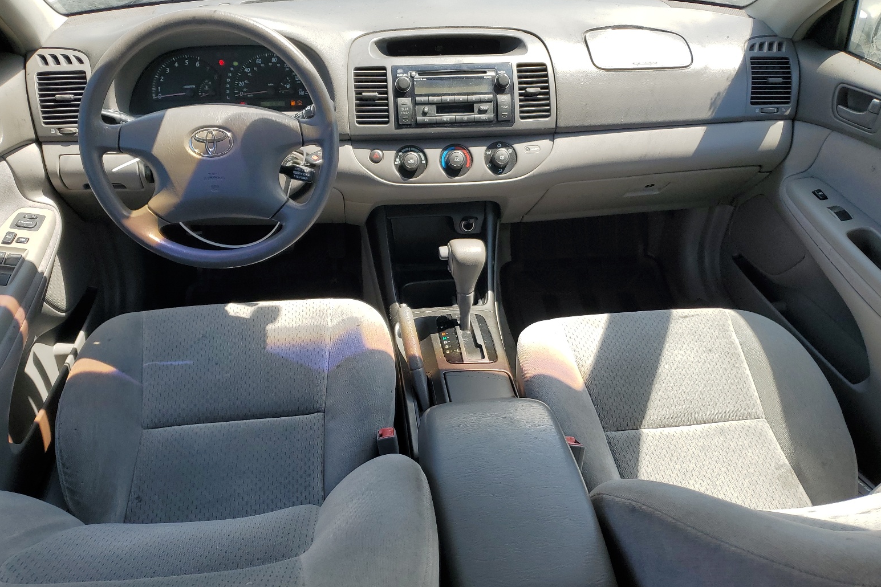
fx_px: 685
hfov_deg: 65.5
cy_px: 331
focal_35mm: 28
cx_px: 435
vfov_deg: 46.3
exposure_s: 1/667
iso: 50
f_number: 1.5
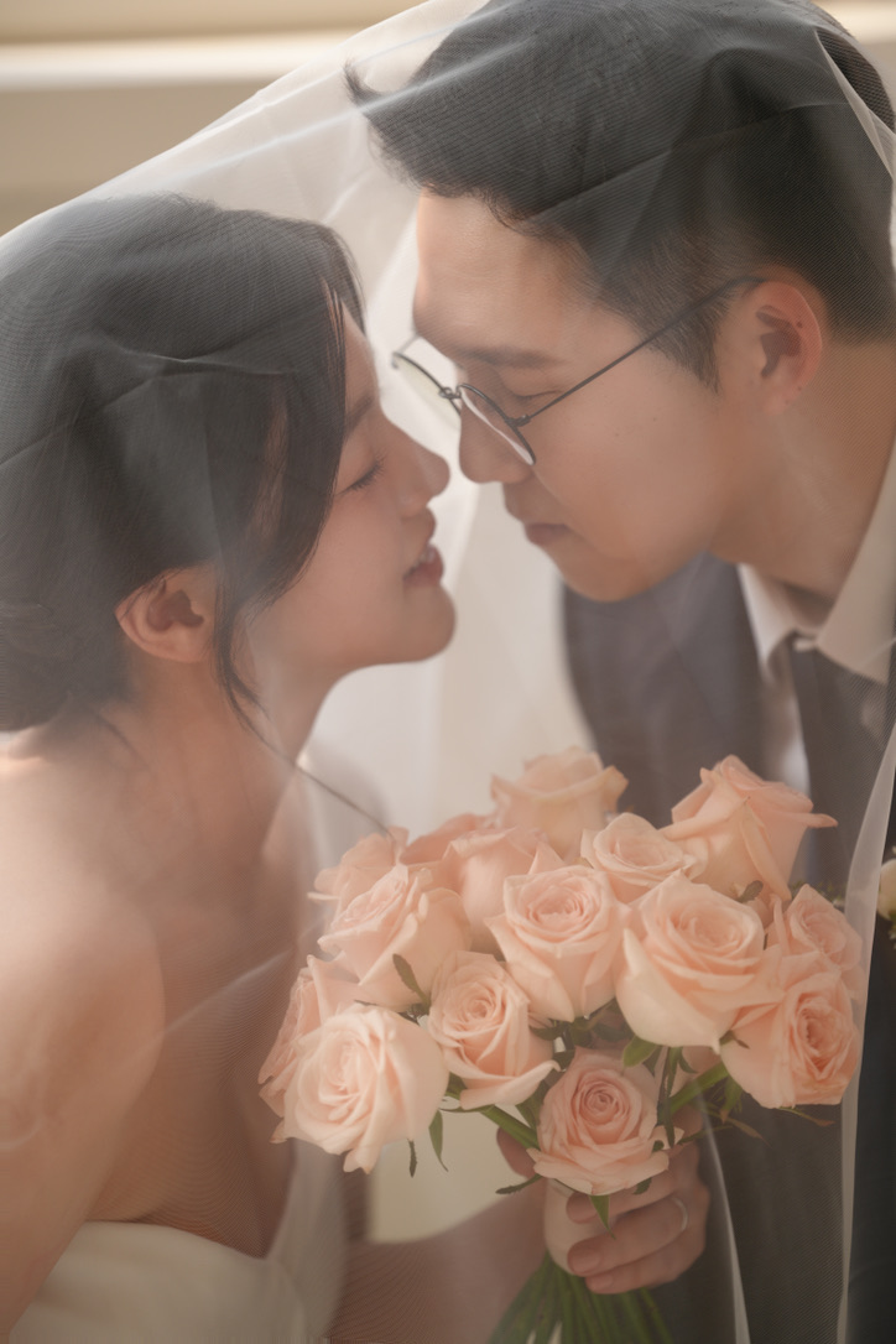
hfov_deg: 9.1
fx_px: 5600
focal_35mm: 150
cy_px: 672
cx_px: 448
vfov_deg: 13.7
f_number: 2
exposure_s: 1/640
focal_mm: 150
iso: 100
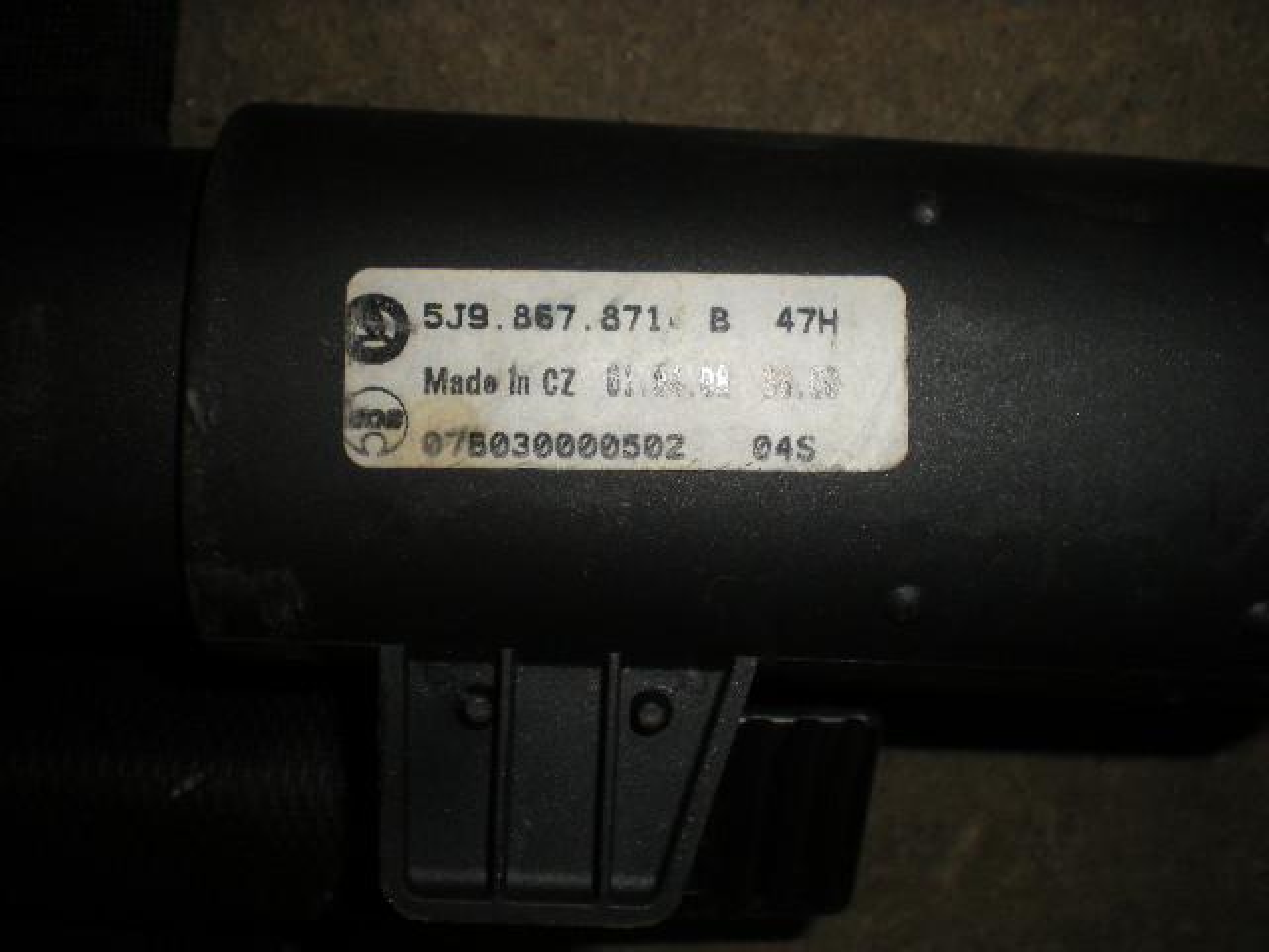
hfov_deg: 49.0
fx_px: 1393
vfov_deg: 37.7
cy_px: 476
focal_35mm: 38
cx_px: 634
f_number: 4.6
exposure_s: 1/60
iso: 64
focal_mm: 6.3
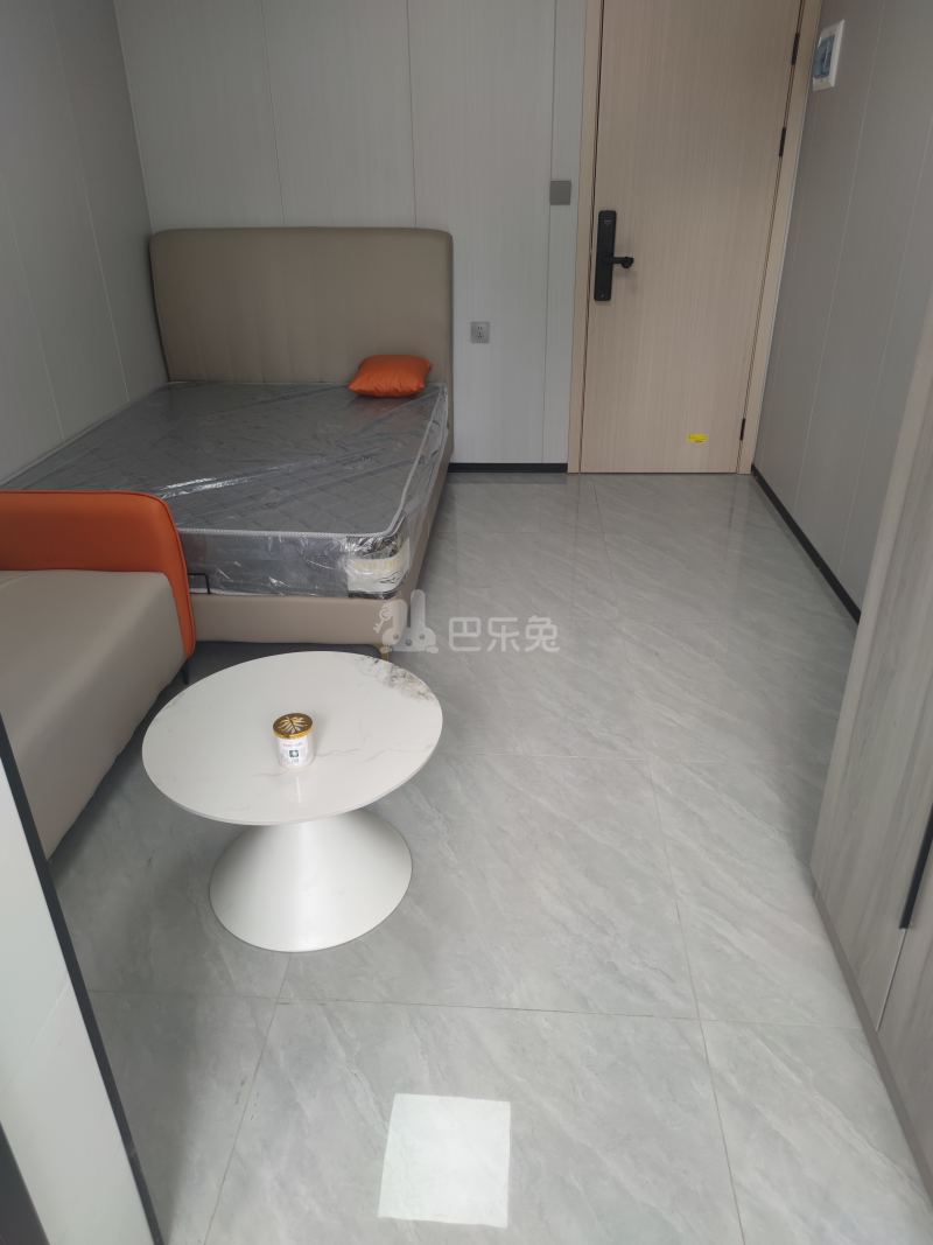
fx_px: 863
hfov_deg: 56.8
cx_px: 466
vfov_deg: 71.6
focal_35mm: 24
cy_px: 622
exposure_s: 1/100
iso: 73
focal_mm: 6.72
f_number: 1.69
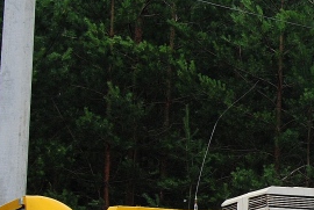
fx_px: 1747
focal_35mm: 200
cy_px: 184
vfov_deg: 6.9
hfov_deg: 9.9
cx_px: 519
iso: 200
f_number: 6.3
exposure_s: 1/400
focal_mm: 30
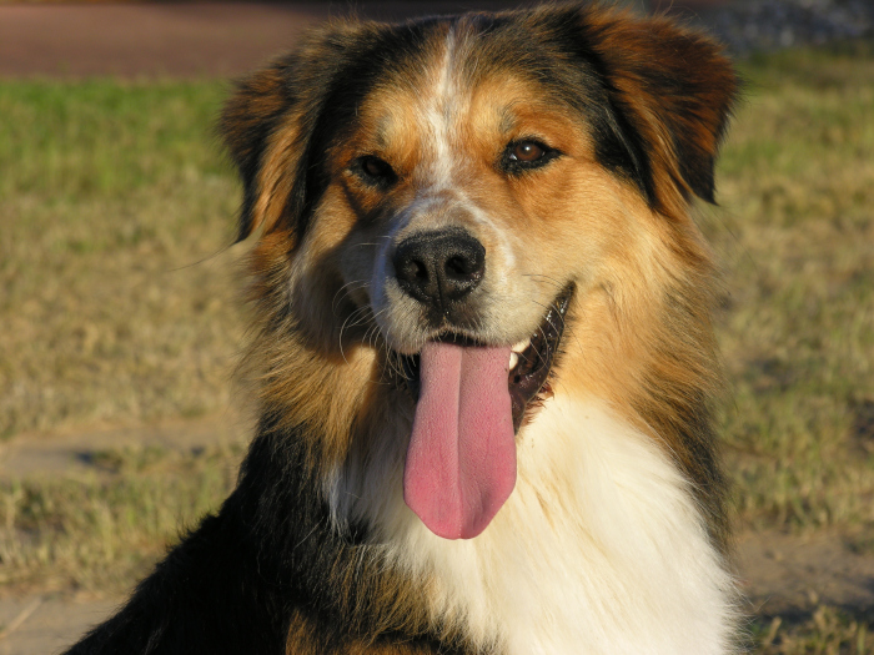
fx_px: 4848
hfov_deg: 10.3
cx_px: 437
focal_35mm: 192
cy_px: 328
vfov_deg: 7.7
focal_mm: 49
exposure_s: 1/134
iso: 50
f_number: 5.8
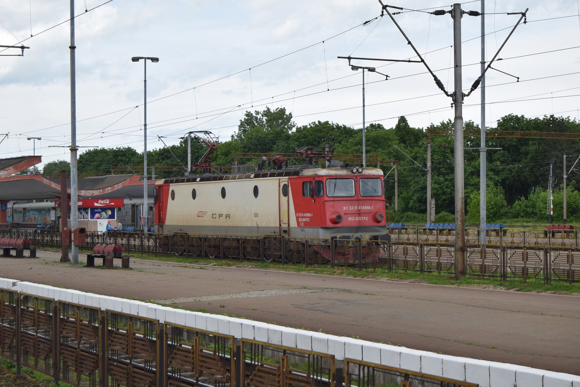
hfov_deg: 24.6
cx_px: 290
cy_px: 194
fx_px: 1329
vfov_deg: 16.6
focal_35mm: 82
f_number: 9
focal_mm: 55
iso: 200
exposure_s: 1/320
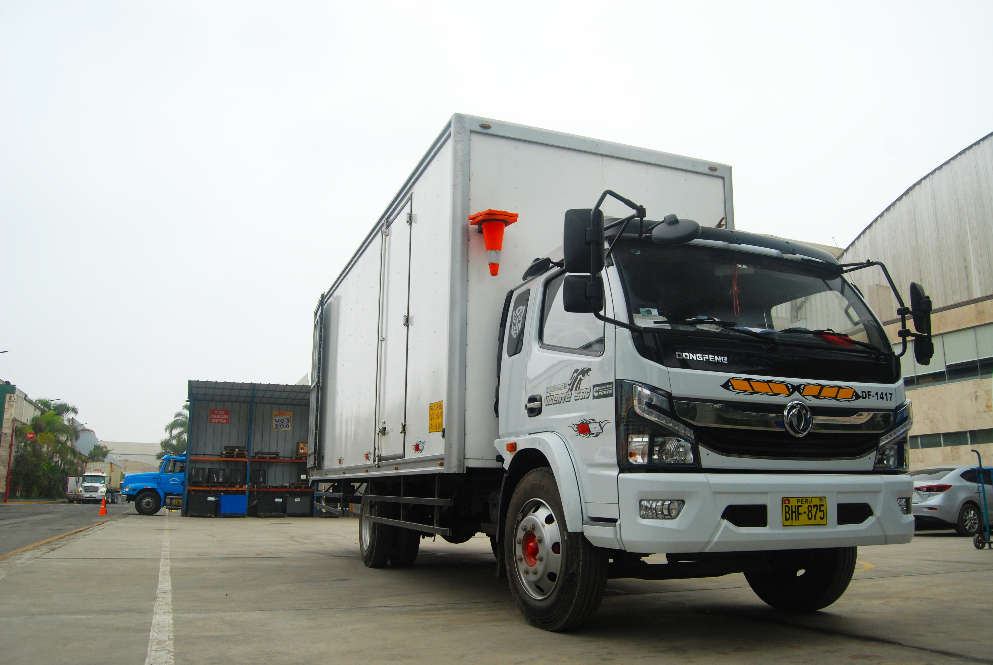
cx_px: 496
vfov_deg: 48.0
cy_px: 332
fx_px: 746
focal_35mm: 27
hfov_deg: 67.3
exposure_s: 1/125
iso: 200
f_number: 5.6
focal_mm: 18
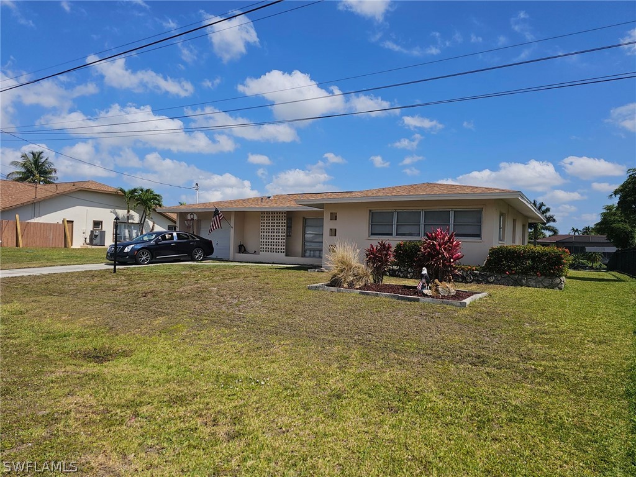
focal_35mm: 23
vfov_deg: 58.9
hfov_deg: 73.9
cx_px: 318
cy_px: 238
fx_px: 423
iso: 10
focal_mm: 6.3
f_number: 1.7
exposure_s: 1/1571
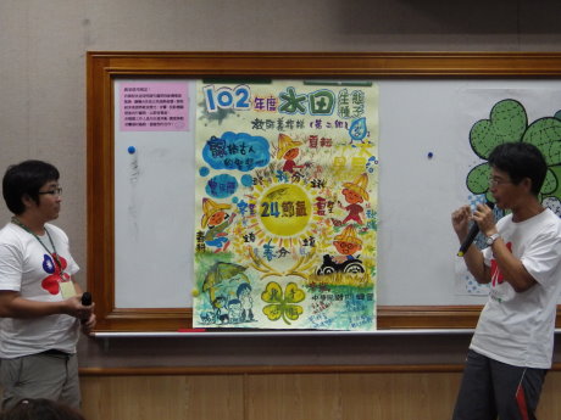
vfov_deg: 14.4
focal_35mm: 103
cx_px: 280
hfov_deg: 19.1
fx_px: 1669
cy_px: 210
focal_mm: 18.4
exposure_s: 1/60
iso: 800
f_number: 4.6
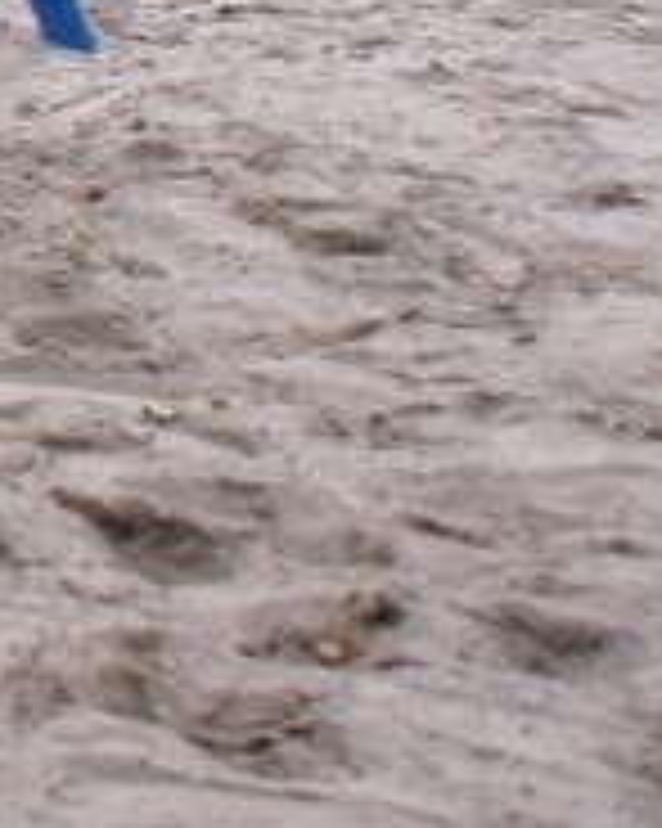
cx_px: -1229
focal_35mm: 157
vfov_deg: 11.5
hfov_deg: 8.5
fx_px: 3848
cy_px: -610
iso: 400
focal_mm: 20
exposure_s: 1/125
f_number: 4
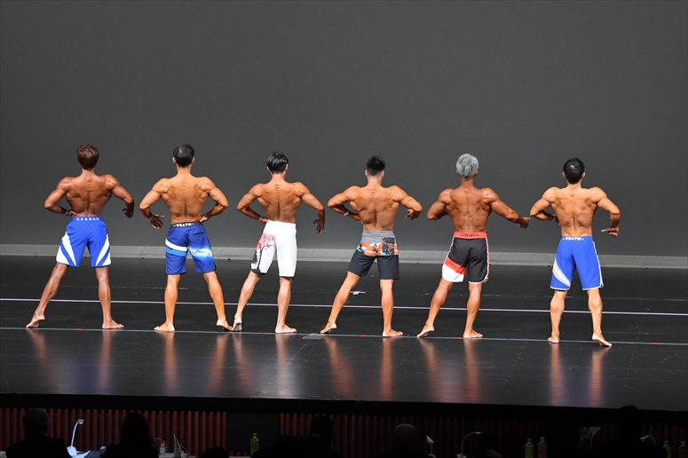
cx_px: 344
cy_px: 229
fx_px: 2999
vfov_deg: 8.7
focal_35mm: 157
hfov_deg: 13.1
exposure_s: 1/400
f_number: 5.6
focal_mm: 105
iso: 4000
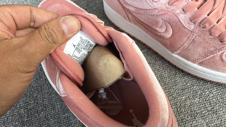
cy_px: 58
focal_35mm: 39
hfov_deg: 51.5
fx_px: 234
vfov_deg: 30.4
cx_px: 103
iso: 25
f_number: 2.4
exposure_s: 1/191
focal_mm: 3.3
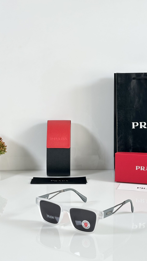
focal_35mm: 62
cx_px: 75
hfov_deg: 19.4
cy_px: 118
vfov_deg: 33.8
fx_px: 429
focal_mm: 6.86
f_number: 1.78
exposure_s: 1/121
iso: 64
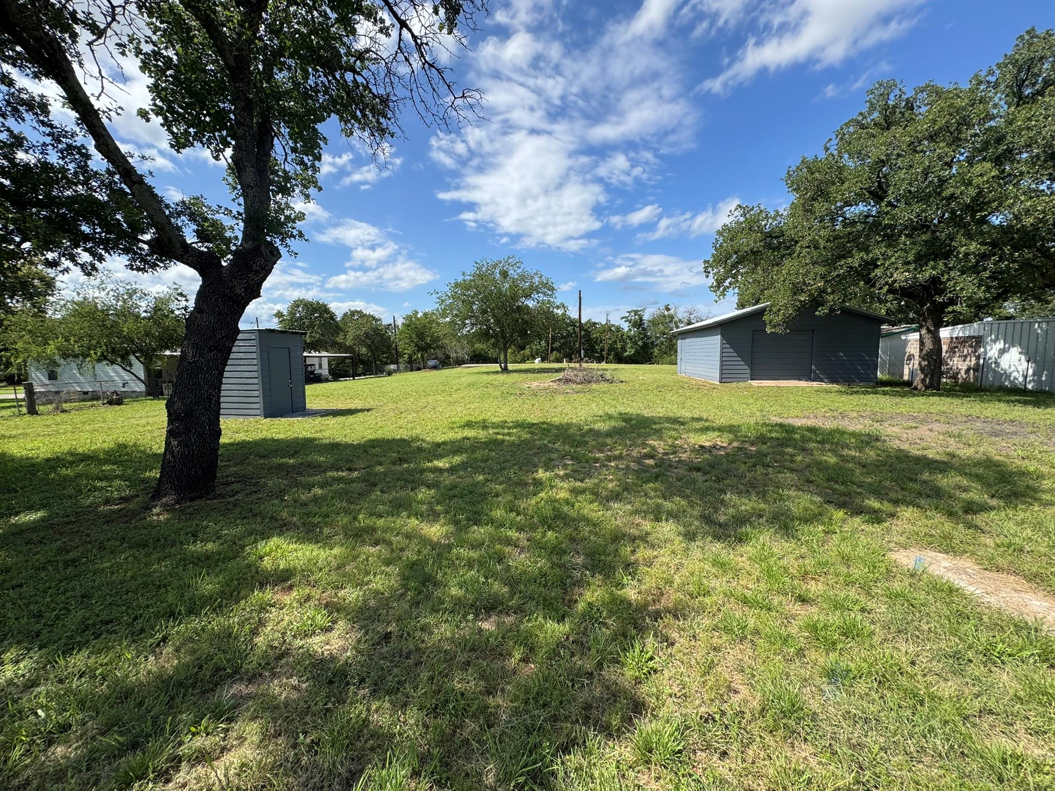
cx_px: 528
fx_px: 427
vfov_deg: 85.7
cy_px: 396
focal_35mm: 14
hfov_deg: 102.1
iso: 50
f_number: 2.2
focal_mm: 2.22
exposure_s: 1/1536
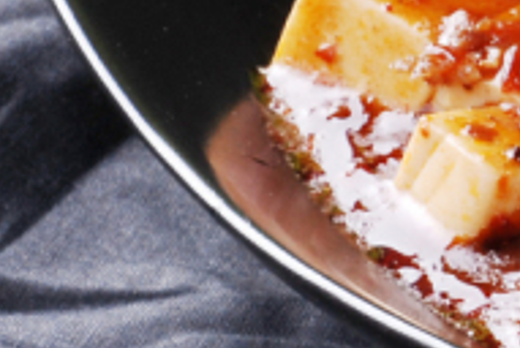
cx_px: 1258
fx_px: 6973
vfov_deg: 2.9
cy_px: 15
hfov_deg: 4.2
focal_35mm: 482
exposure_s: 1/160
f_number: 13
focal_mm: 60
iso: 160
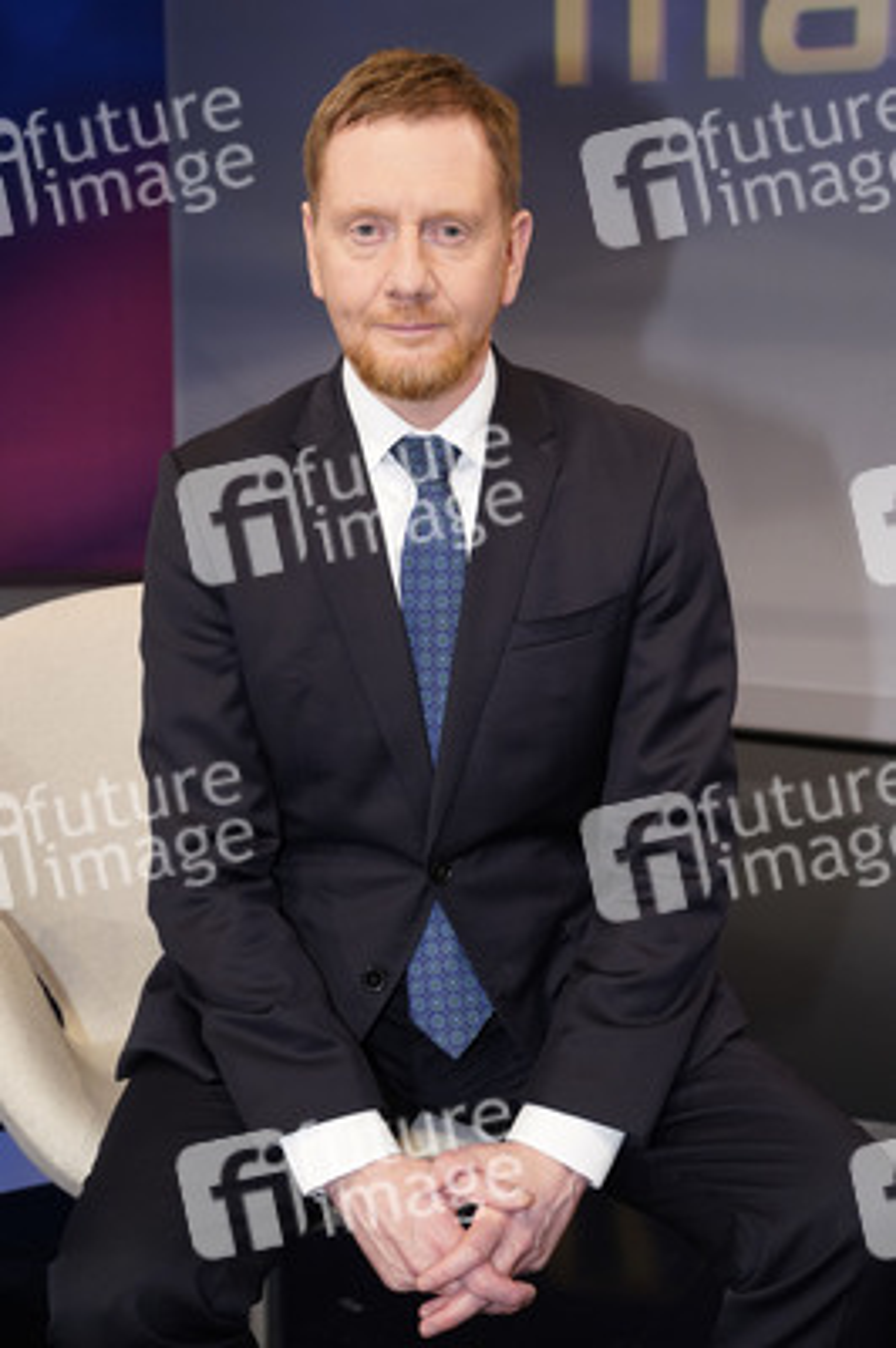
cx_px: 448
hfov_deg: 30.5
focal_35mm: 44
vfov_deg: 44.5
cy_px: 674
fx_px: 1645
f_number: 5.6
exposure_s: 1/125
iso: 2000
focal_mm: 44
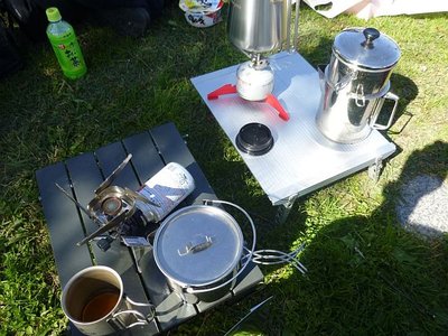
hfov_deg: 69.4
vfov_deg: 54.9
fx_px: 324
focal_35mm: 25
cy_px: 168
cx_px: 224
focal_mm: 4.5
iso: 100
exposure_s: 1/400
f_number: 3.1
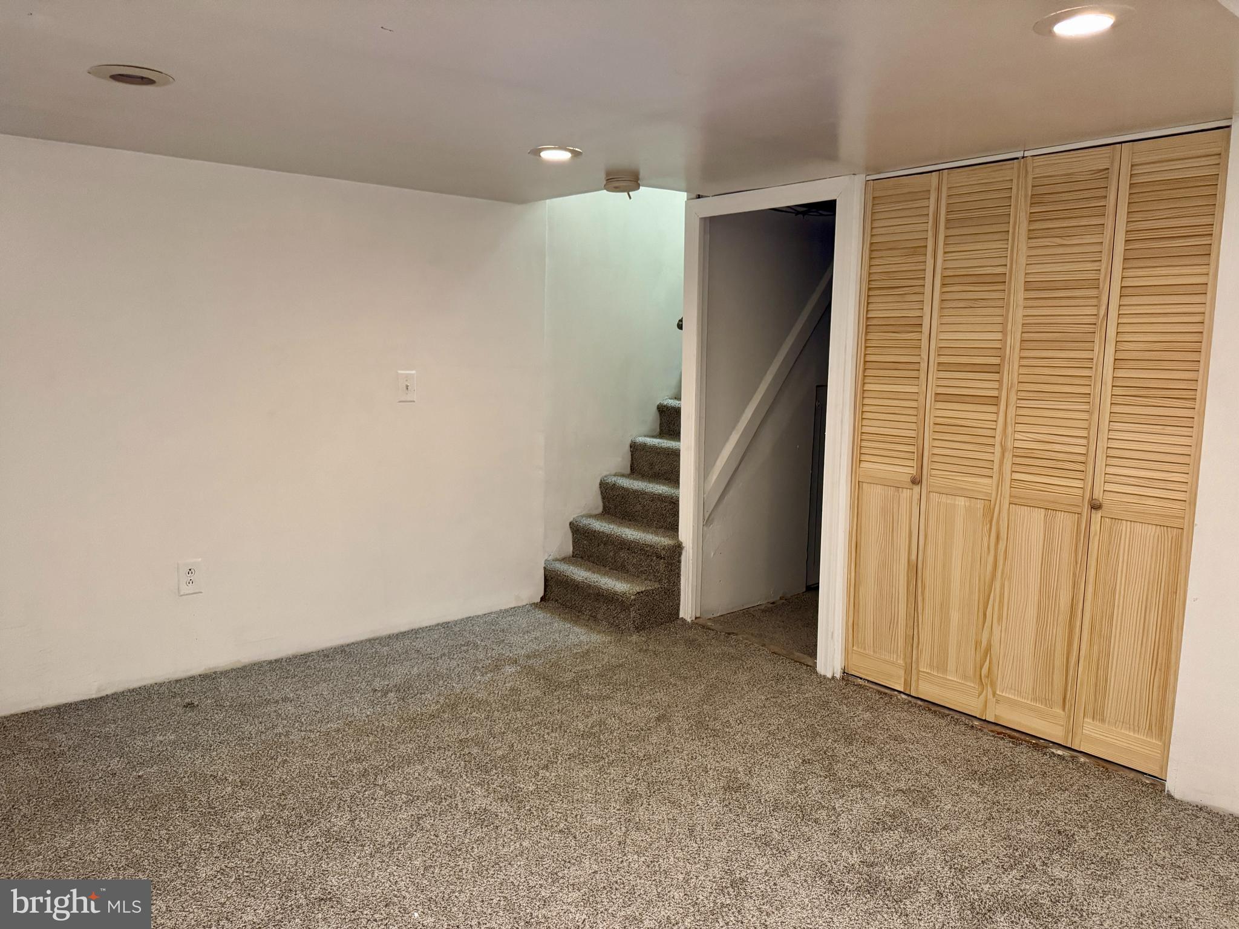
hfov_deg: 71.6
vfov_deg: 56.8
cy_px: 464
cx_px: 620
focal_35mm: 24
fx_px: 859
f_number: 1.78
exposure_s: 1/60
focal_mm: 6.76
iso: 640
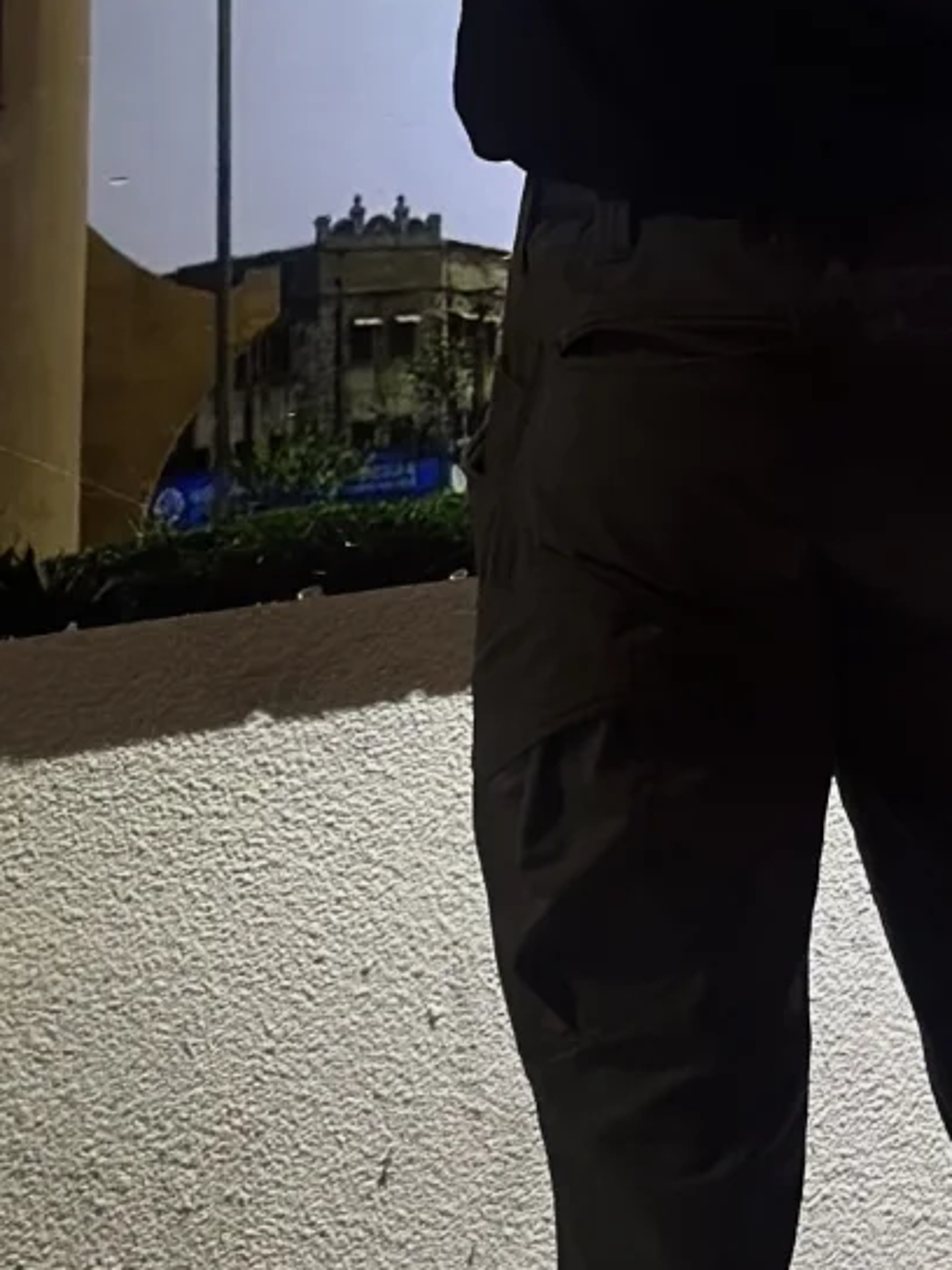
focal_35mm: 127
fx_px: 4657
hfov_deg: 11.7
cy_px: -364
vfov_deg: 14.9
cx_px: 616
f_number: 1.78
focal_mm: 6.86
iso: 160
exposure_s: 1/50
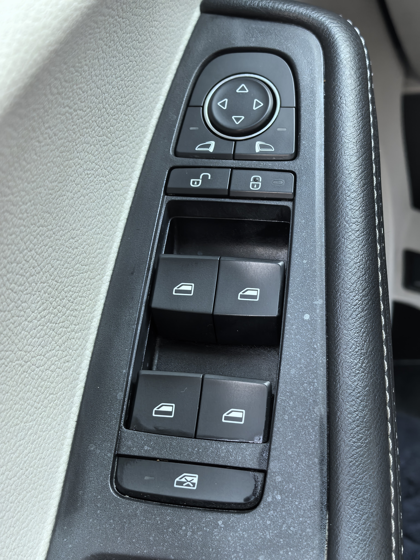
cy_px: 280
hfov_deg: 27.0
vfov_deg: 35.5
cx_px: 210
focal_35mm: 54
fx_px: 874
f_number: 2
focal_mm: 6.98
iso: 500
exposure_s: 1/33.3
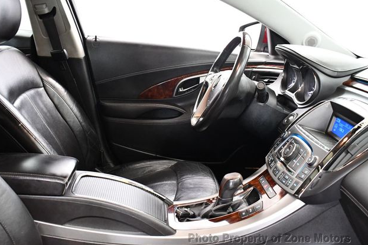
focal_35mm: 37
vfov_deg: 36.0
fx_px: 378
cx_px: 181
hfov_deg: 51.9
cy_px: 124
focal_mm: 18
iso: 4000
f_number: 3.5
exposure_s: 1/60
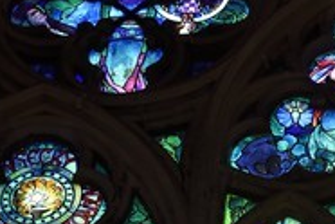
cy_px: 7
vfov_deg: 5.0
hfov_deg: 7.4
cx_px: 364
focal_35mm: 276
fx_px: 2568
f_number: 4
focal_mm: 122
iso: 1600
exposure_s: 1/100
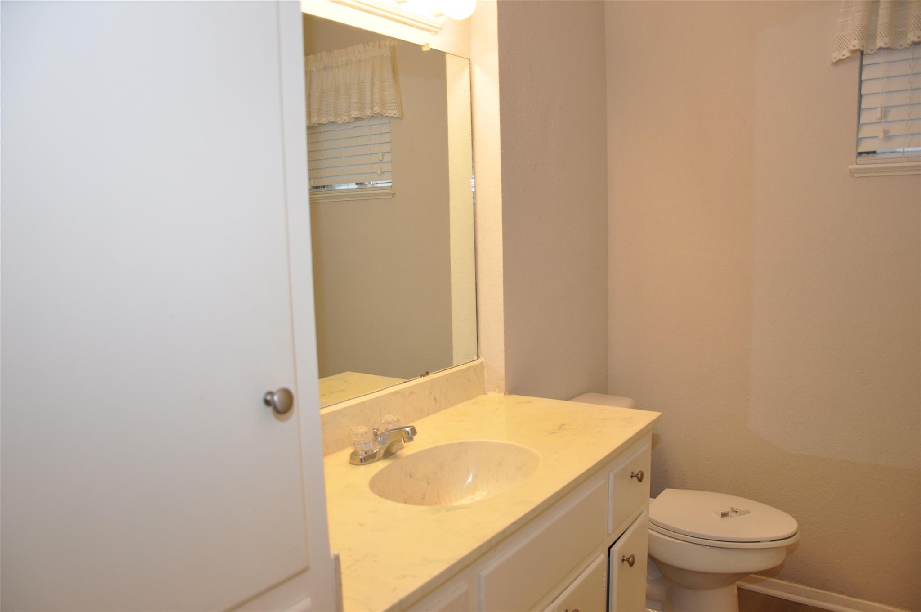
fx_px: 690
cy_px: 306
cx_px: 460
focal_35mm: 27
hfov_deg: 67.4
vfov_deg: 47.8
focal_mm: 18
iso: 450
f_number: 4
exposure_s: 1/60
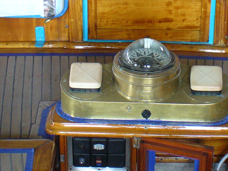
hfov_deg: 18.3
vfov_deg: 13.8
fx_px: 705
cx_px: 160
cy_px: 51
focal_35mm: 107
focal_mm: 6.1
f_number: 2.8
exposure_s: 1/30
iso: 200
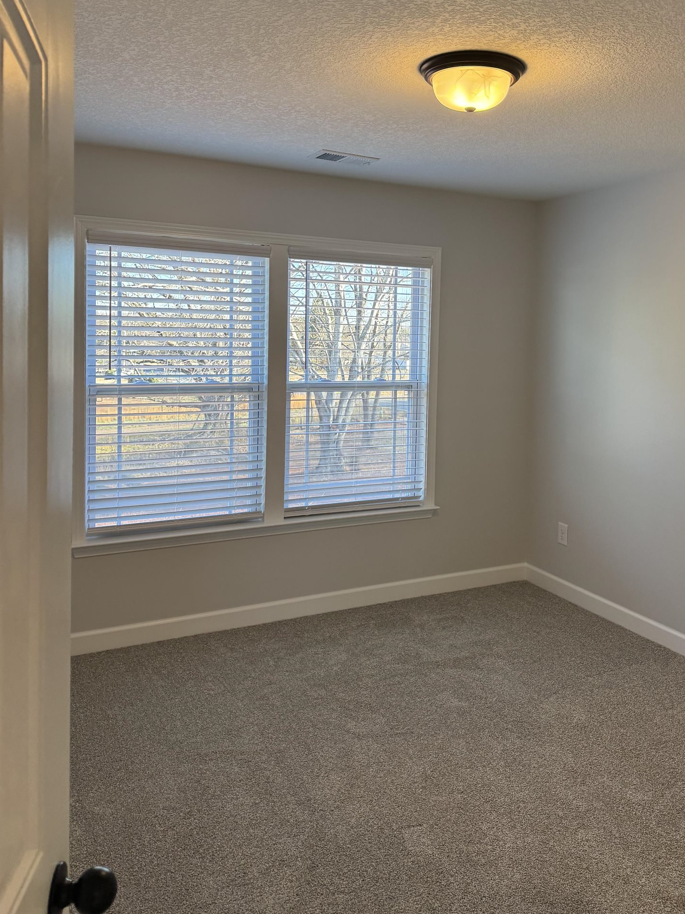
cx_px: 402
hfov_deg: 48.0
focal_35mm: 29
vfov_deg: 61.2
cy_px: 374
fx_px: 765
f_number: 1.78
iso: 100
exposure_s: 1/139
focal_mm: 6.76
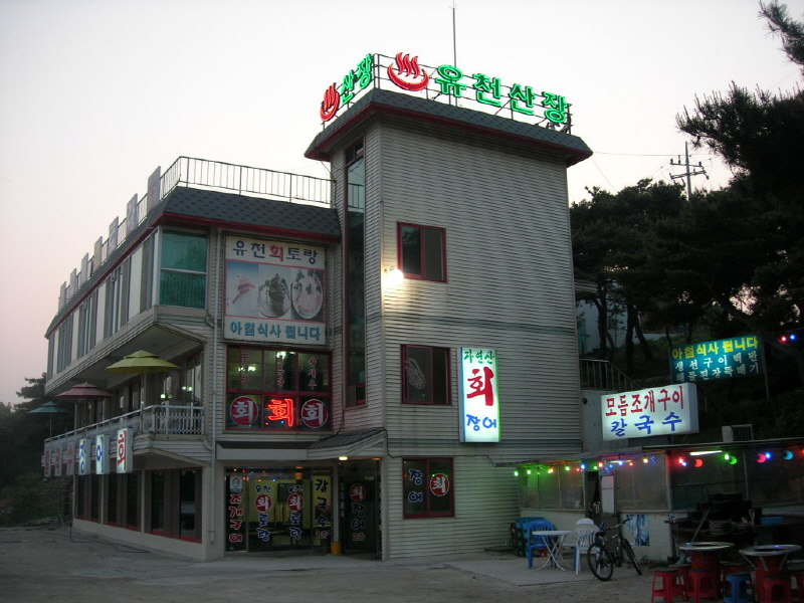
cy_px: 302
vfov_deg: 37.7
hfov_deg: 49.0
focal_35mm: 38
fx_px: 883
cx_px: 402
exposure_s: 1/48.1
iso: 64
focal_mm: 7.8
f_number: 2.8
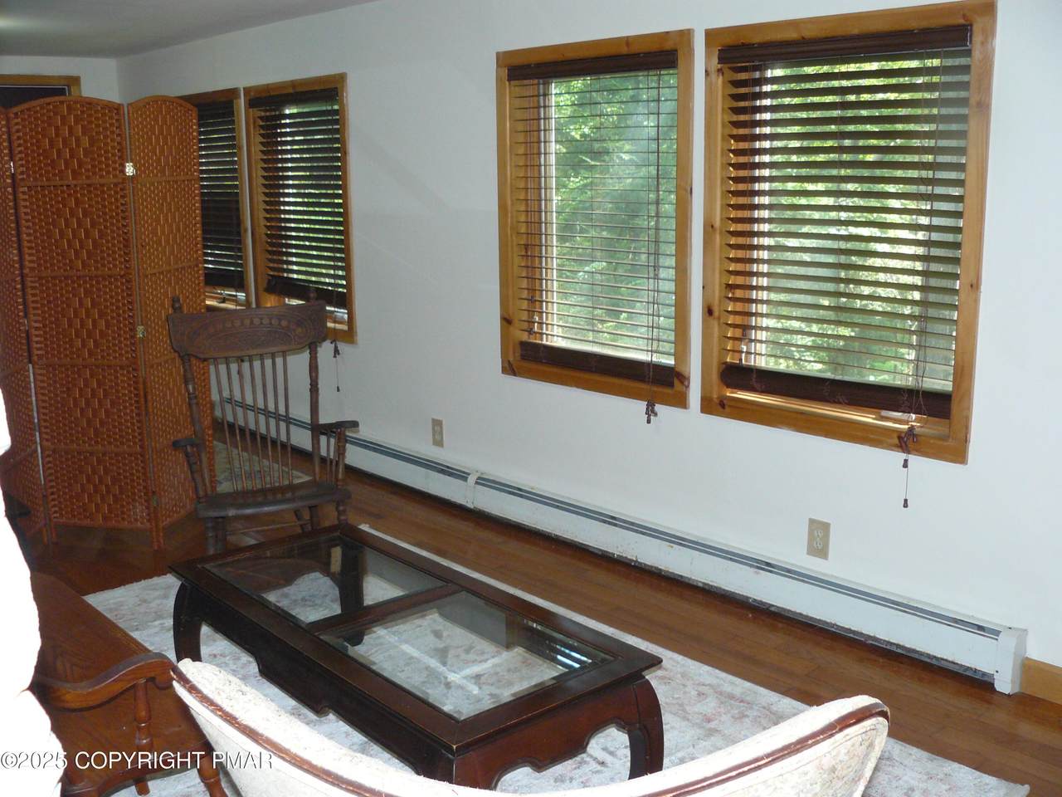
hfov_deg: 51.4
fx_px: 1104
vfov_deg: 39.7
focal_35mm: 36
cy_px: 398
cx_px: 531
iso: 200
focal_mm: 6
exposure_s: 1/30
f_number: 2.8
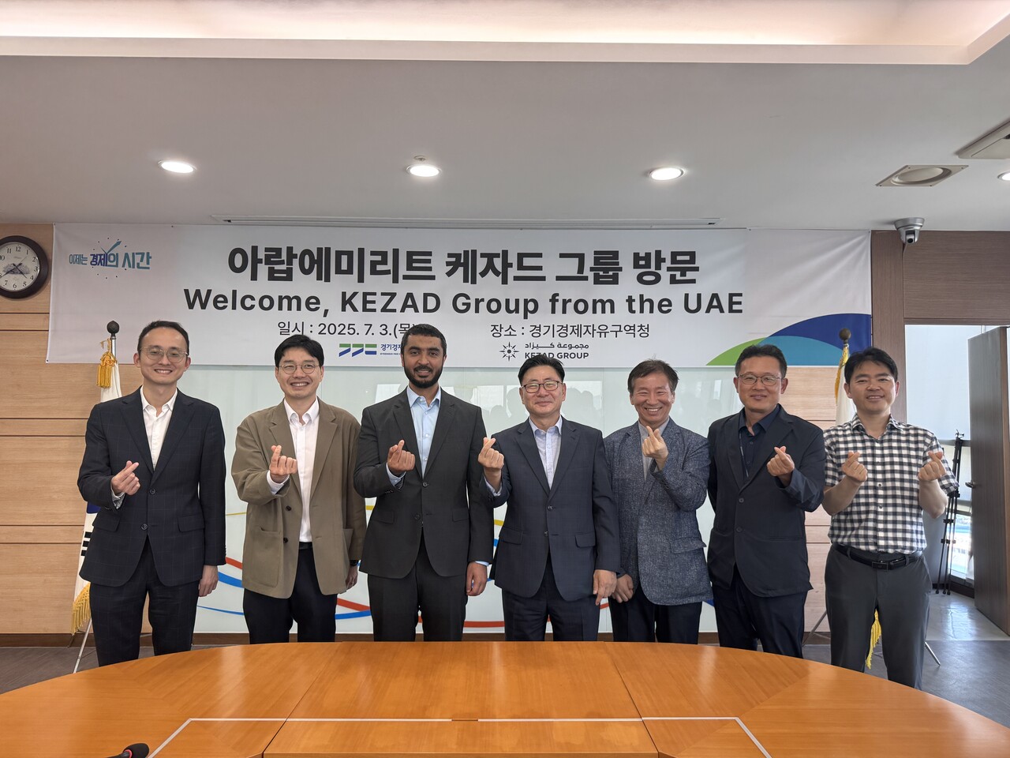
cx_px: 505
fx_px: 700
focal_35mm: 24
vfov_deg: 56.8
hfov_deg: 71.6
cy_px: 379
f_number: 1.78
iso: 160
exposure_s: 1/120
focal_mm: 6.76
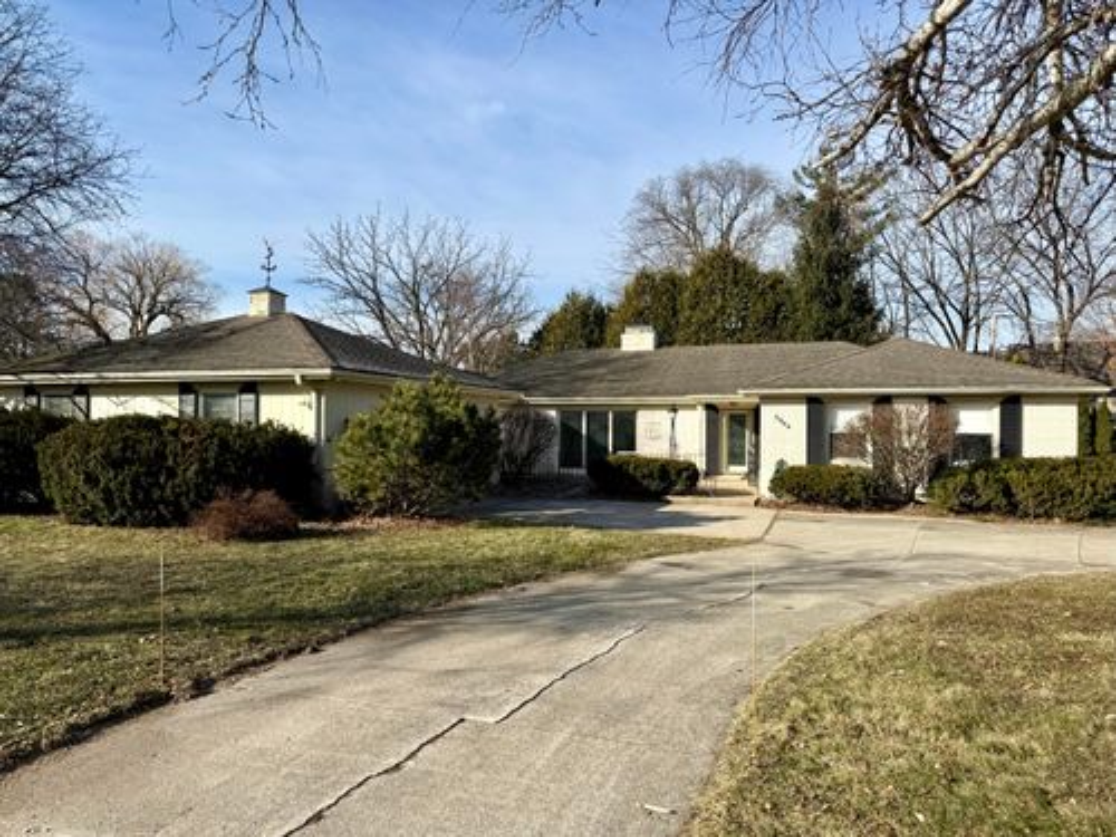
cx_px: 558
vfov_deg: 56.8
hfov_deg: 71.6
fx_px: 774
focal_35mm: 24
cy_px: 418
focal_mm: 6.76
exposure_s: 1/4405
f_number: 1.78
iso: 80
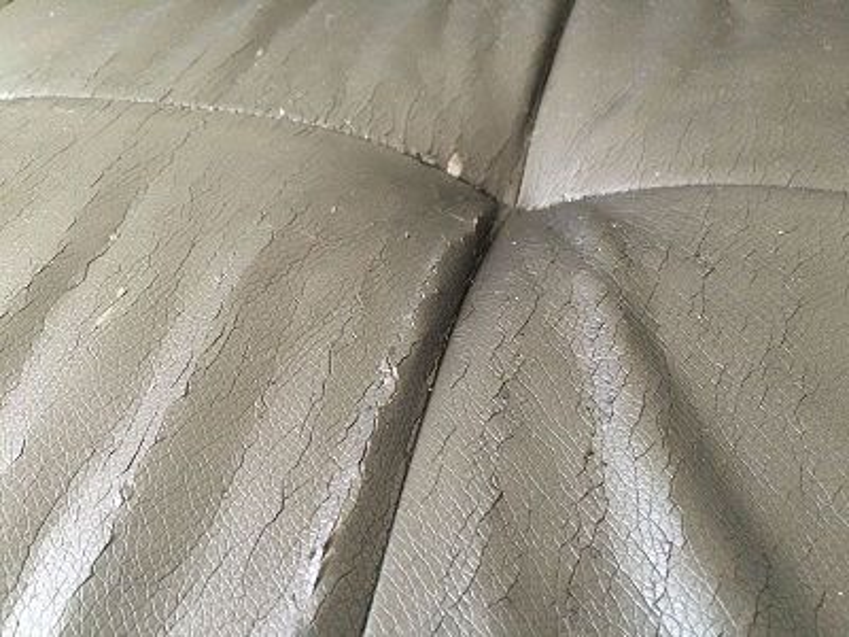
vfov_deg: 48.2
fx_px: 711
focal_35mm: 29
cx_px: 424
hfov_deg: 61.7
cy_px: 318
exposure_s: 1/33
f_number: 2.2
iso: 320
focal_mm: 4.15
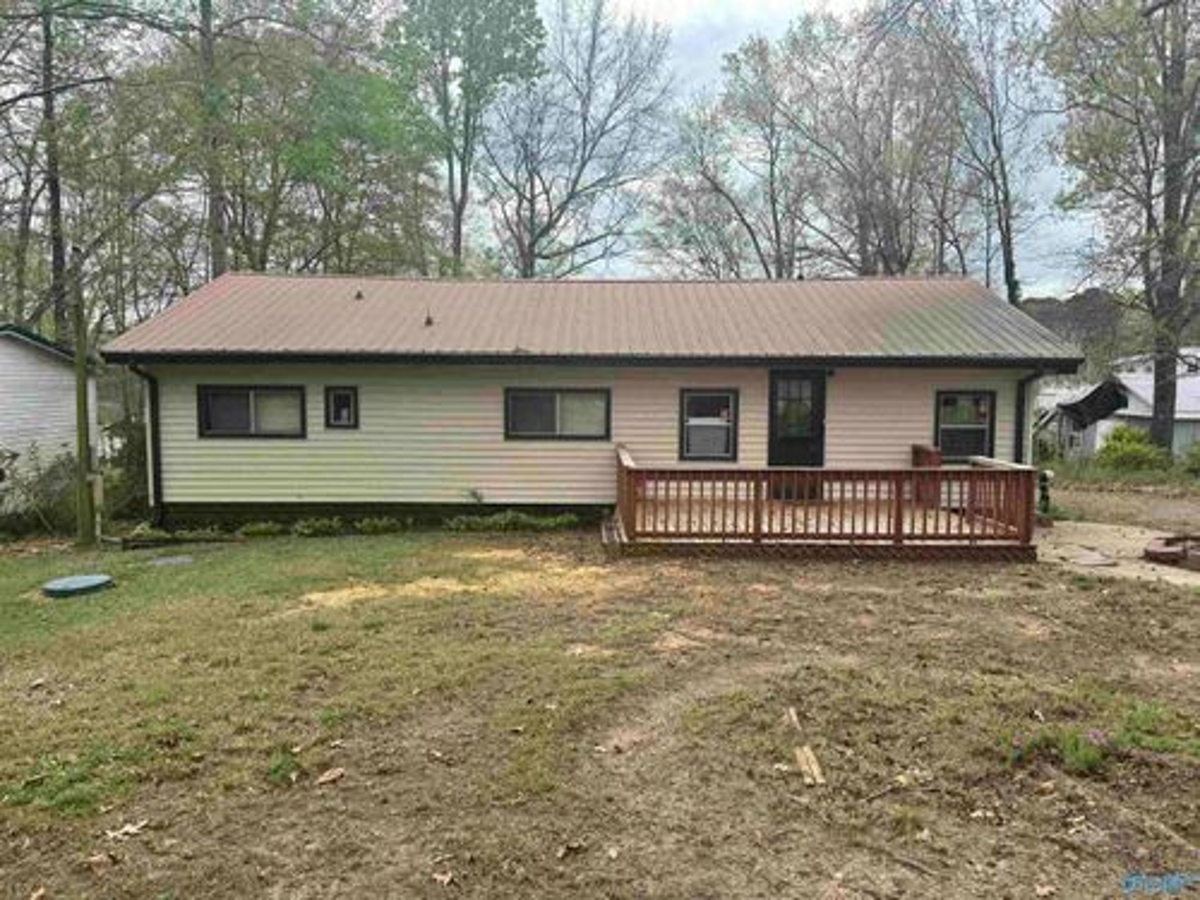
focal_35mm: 24
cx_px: 600
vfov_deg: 56.8
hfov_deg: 71.6
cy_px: 450
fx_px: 832
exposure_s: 1/1923
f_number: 1.78
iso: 80
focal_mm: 6.76
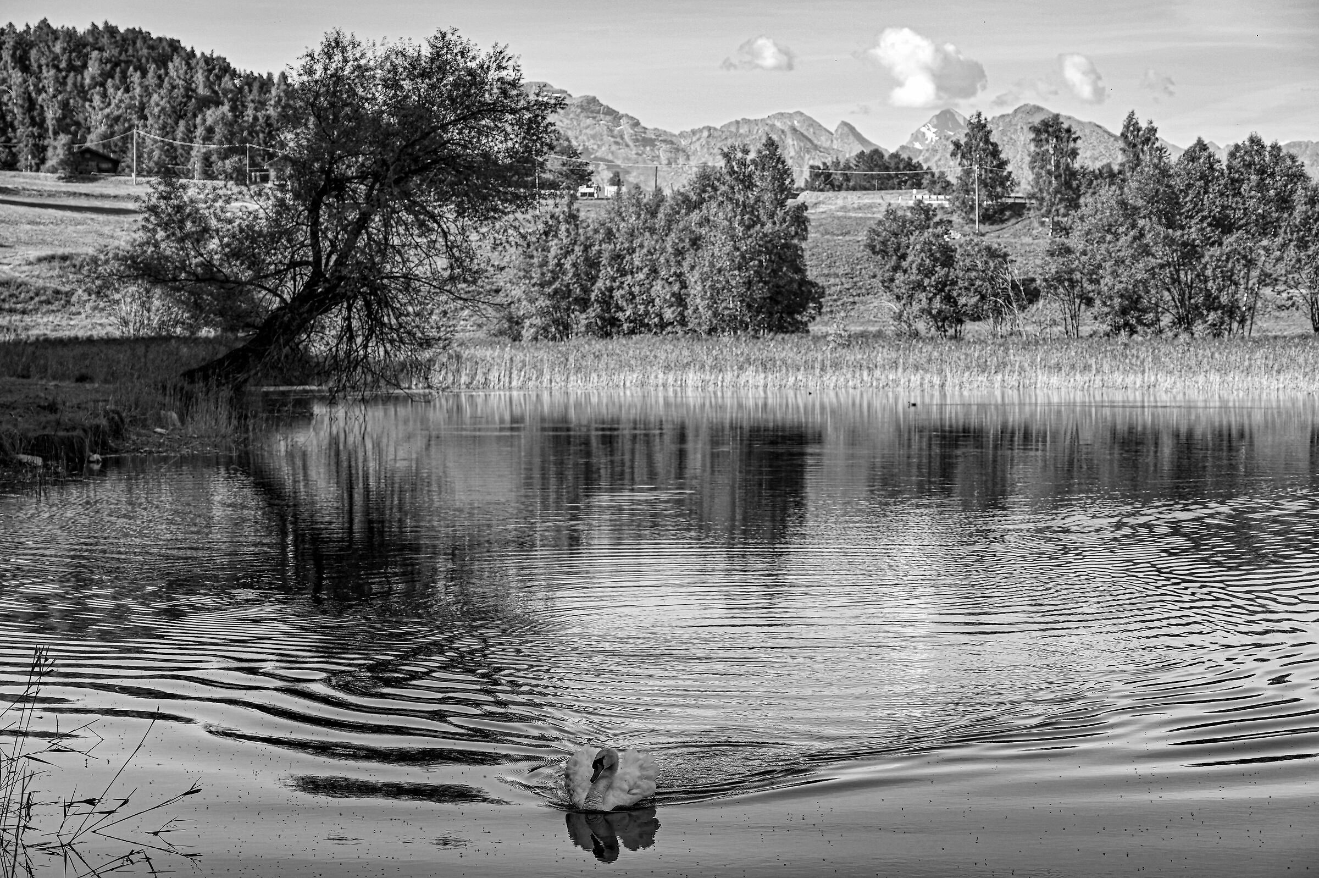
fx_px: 2563
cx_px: 660
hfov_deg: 28.9
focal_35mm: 70
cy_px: 439
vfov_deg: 19.4
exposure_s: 1/500
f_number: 6.3
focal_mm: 70
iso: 250
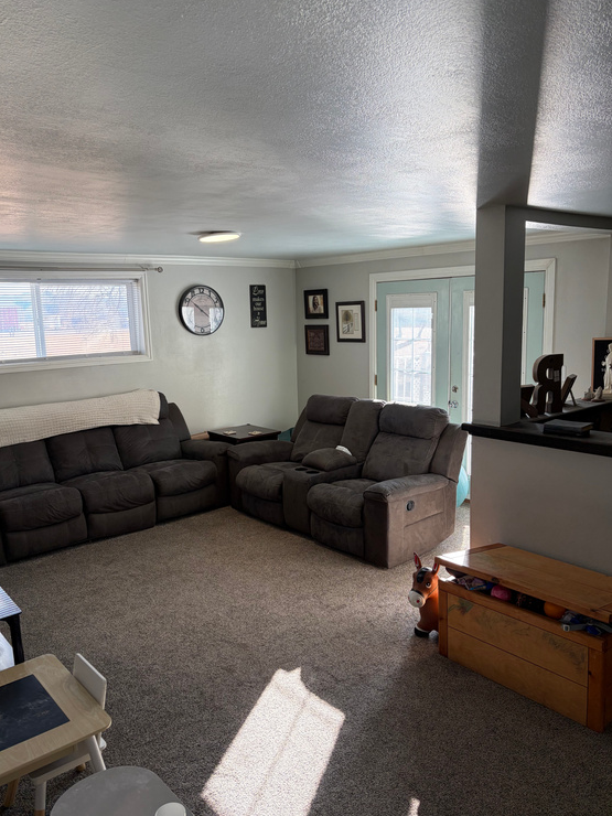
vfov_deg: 65.3
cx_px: 299
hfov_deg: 51.3
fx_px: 636
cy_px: 410
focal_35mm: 27
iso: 80
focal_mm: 5.96
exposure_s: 1/185
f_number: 1.6
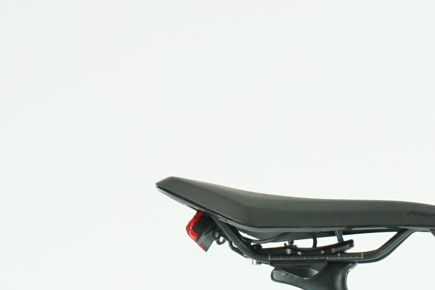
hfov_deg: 7.0
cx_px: 629
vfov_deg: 4.6
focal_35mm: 292
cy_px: 665
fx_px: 3528
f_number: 6.3
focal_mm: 60
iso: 2500
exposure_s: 1/200
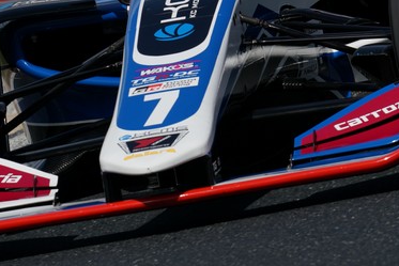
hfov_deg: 2.2
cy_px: 11
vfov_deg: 1.4
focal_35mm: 958
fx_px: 10621
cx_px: 231
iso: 200
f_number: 11
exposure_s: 1/800
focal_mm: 496
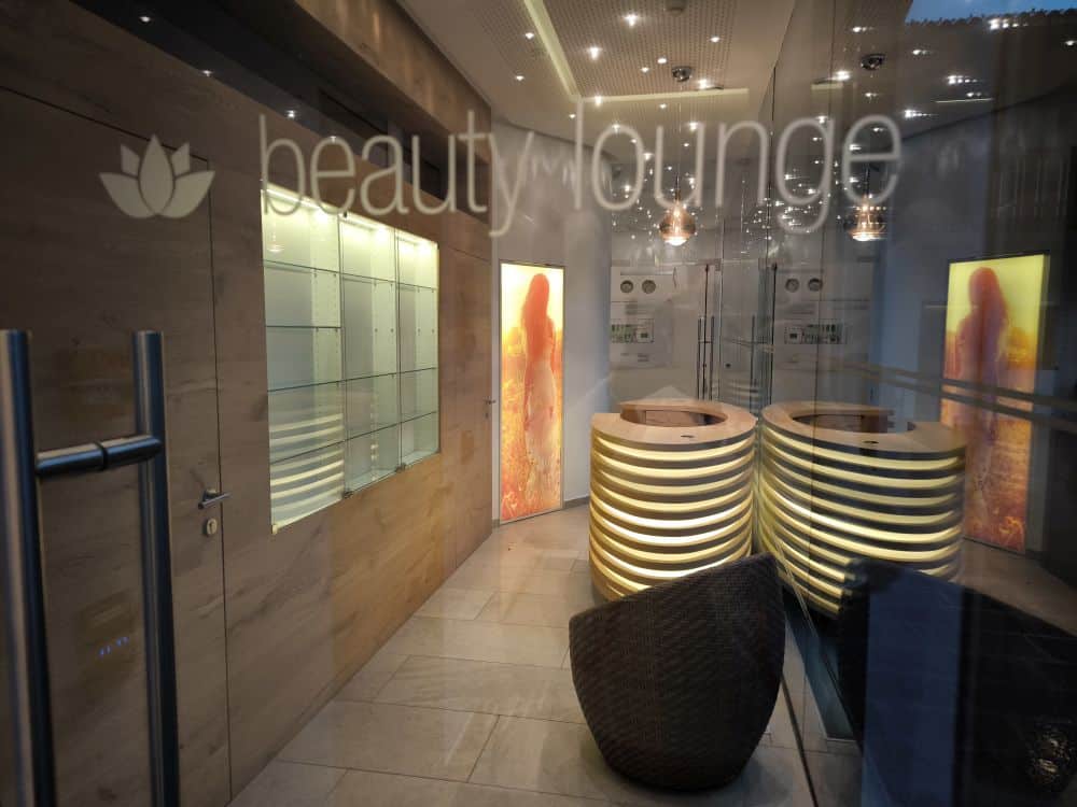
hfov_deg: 71.6
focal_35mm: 24
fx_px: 747
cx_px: 538
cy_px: 404
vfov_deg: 56.8
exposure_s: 1/50
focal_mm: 6.92
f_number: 1.9
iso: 200
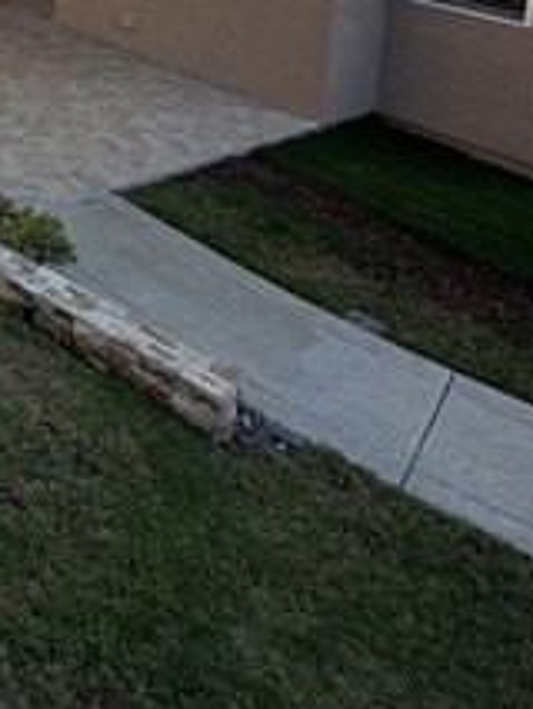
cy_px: -133
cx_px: -190
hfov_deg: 27.6
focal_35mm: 42
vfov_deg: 35.6
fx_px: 861
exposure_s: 1/579
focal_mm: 2.22
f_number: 2.2
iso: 40
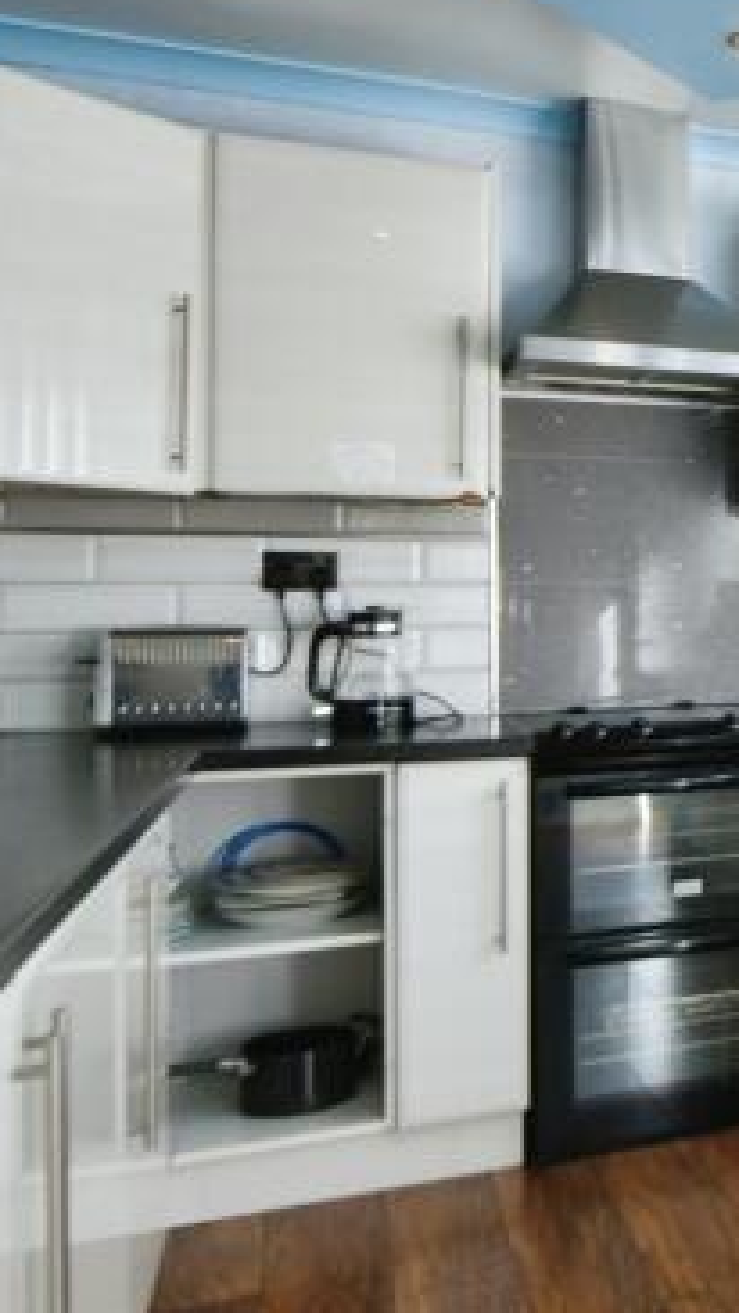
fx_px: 1428
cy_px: 656
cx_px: 1169
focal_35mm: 41
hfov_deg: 22.5
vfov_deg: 49.4
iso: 800
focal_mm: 14
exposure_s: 1/160
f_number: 9
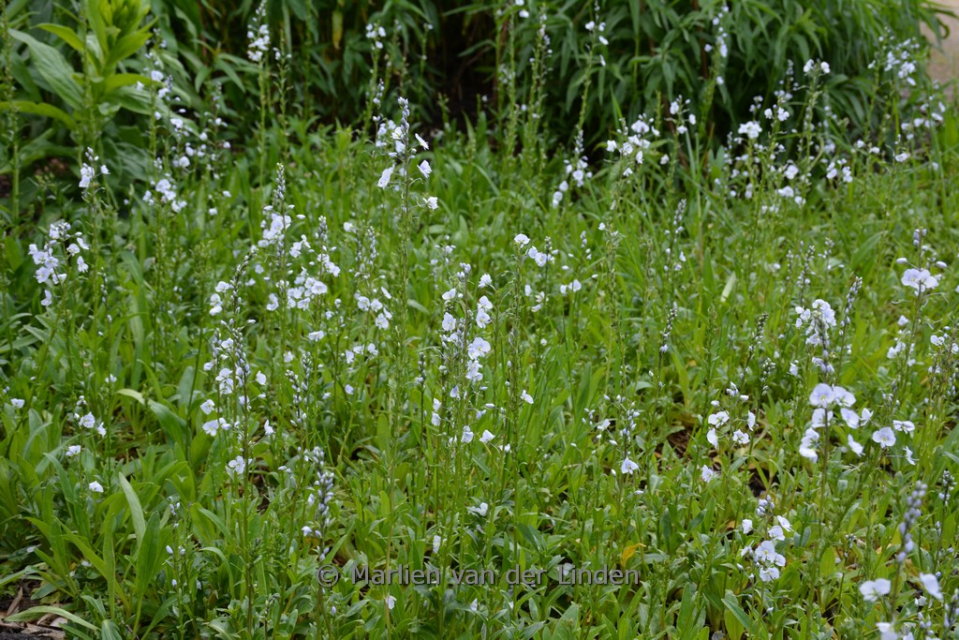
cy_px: 320
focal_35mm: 52
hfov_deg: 37.8
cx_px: 480
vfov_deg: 25.8
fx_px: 1399
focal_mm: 35
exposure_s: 1/200
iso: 200
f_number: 7.1
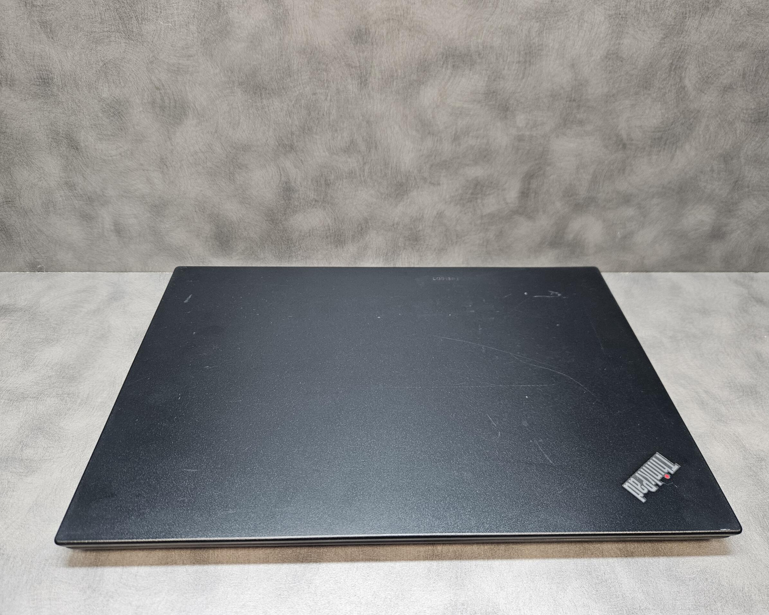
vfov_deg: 58.8
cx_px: 391
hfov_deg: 70.3
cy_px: 308
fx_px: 546
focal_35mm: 24
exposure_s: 1/100
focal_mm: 5.4
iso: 250
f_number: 1.8
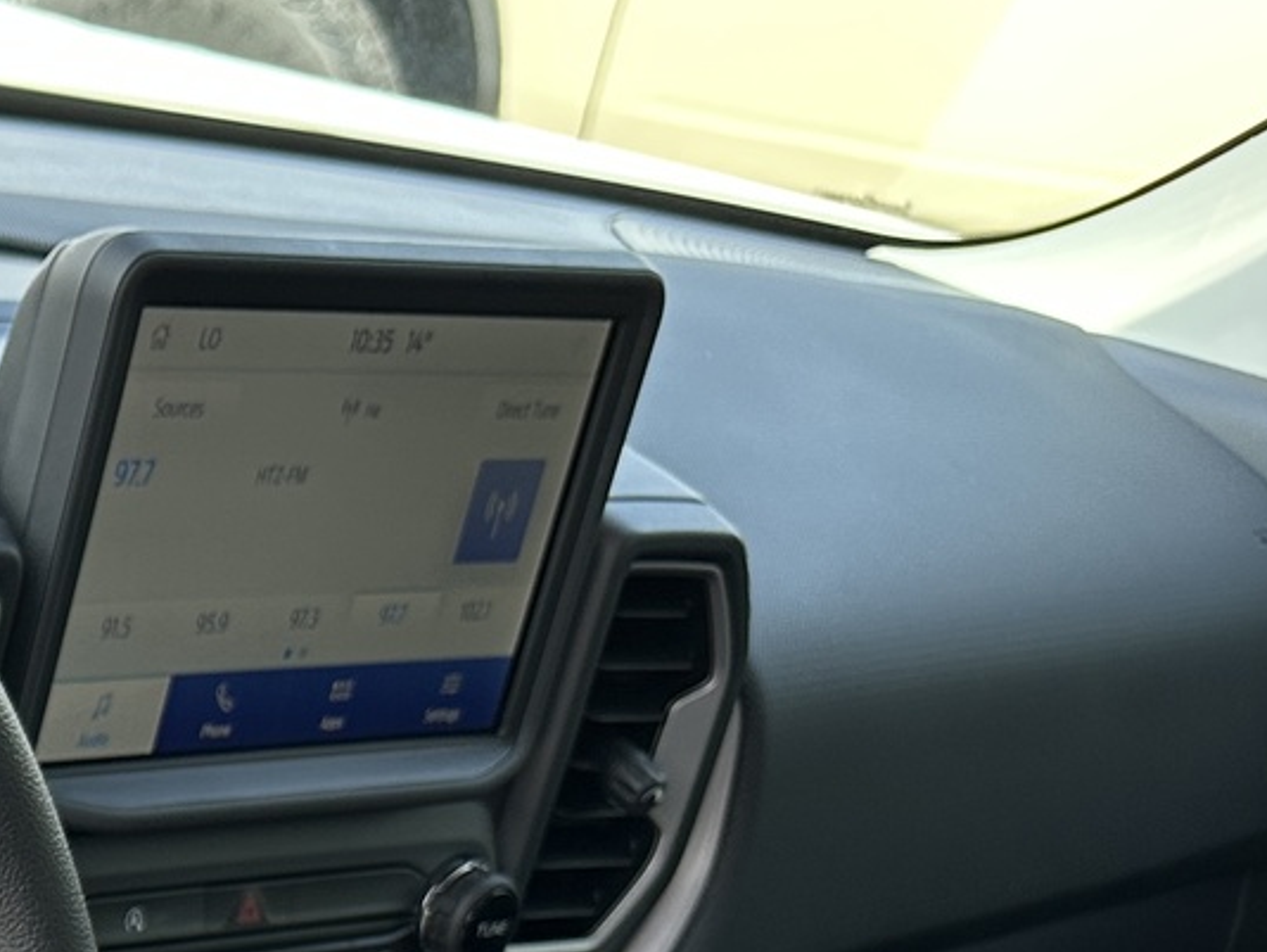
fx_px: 3369
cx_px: -838
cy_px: 1505
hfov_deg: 18.0
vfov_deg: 14.7
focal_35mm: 92
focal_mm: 6.86
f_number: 1.78
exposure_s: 1/395
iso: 80
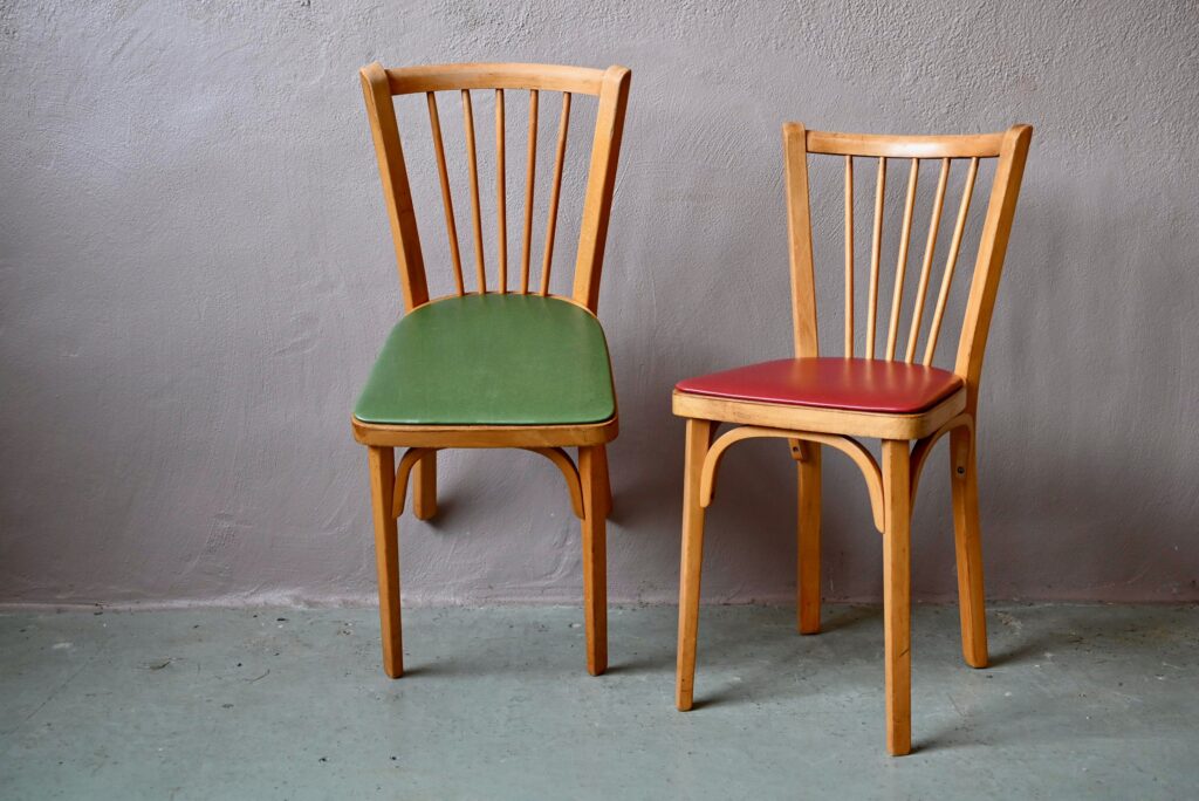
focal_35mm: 47
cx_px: 600
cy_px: 400
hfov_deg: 41.9
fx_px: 1566
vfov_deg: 28.7
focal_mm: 47
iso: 800
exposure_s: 1/100
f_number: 5
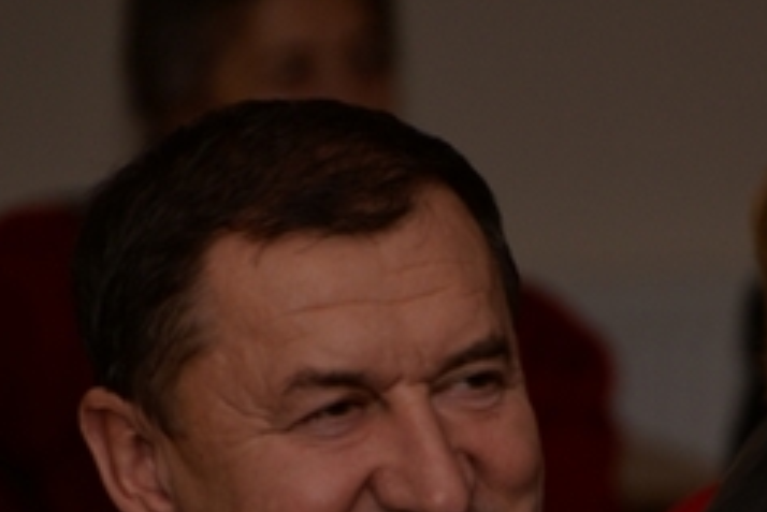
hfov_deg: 2.8
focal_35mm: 747
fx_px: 15924
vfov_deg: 1.8
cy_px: 754
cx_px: 619
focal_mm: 250
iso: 200
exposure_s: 1/200
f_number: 5.6
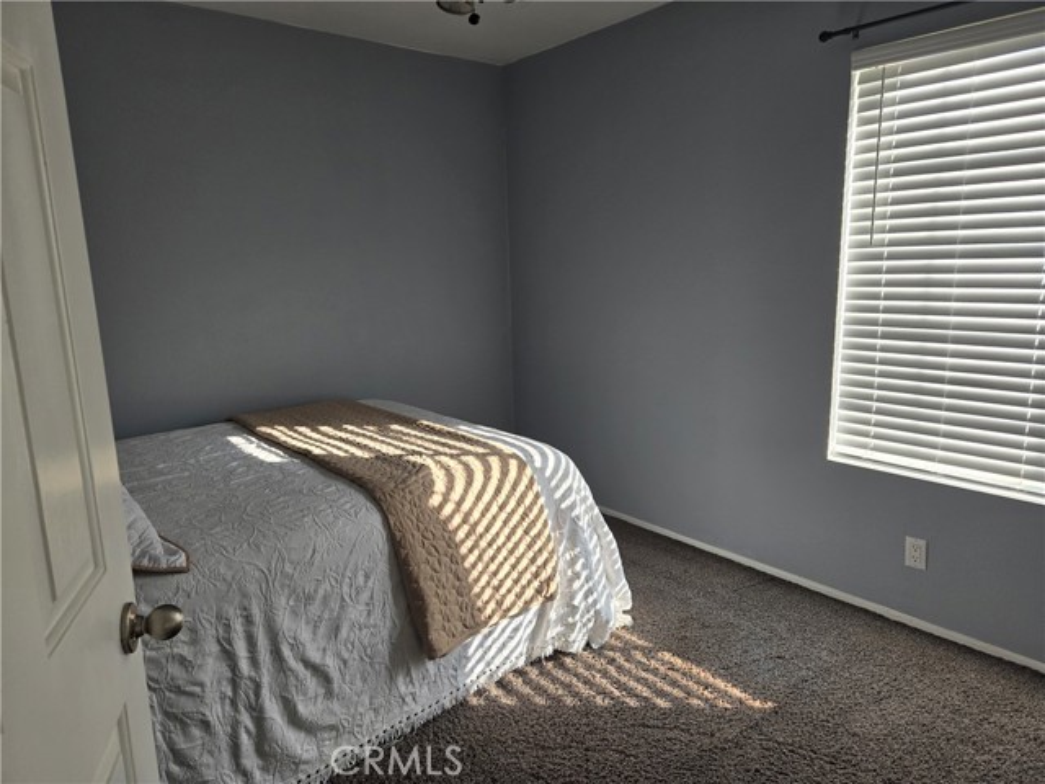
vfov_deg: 58.9
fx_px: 694
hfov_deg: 73.9
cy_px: 392
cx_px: 522
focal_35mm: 23
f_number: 1.8
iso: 25
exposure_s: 1/179
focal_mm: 5.4
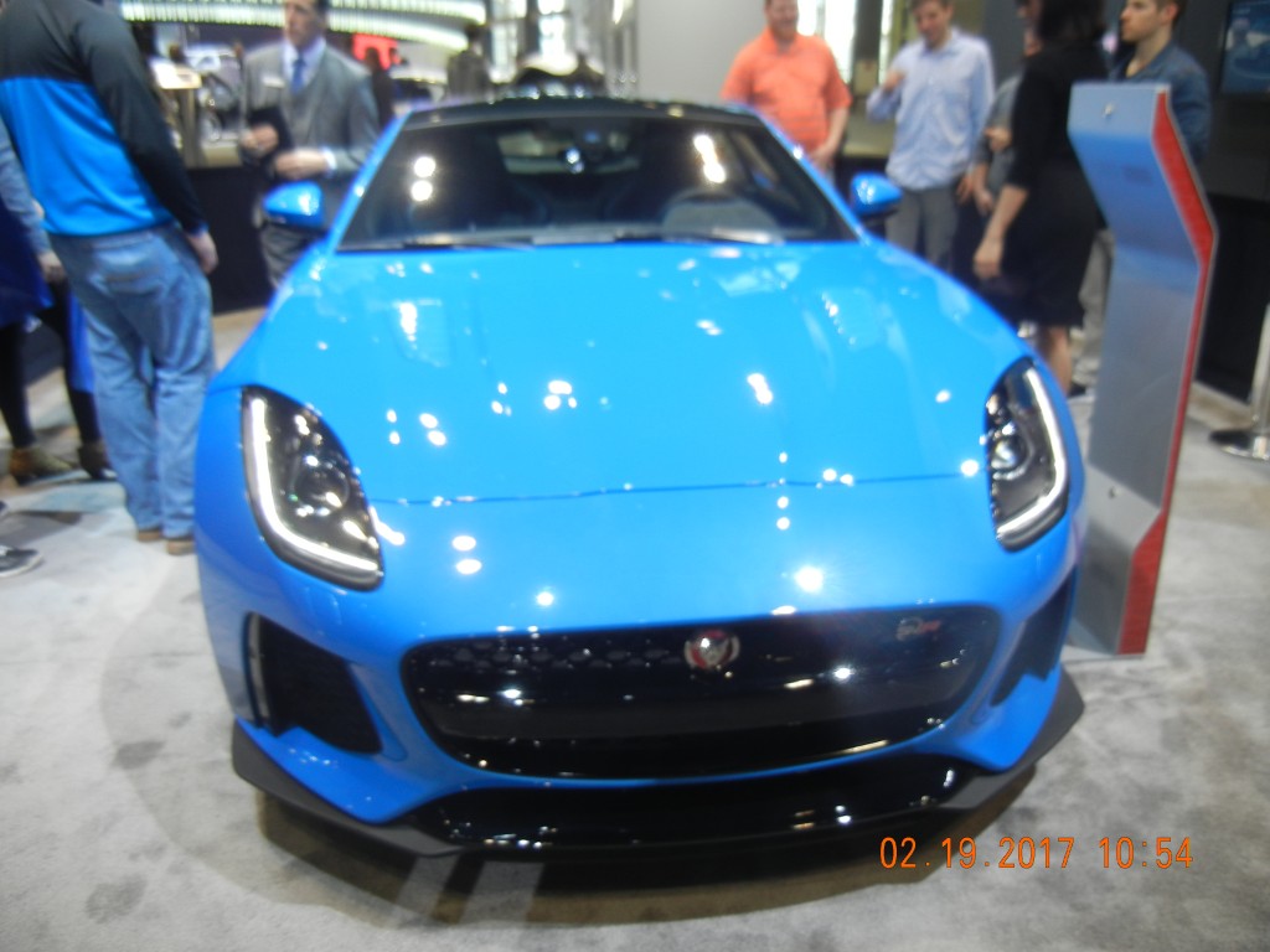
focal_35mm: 30
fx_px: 1101
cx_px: 635
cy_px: 476
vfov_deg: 46.8
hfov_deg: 60.0
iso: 160
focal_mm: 5.4
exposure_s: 1/31.5
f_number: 3.5
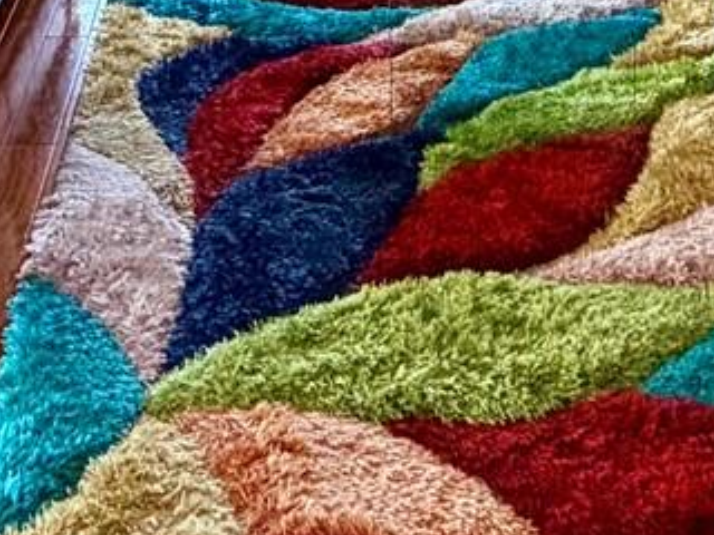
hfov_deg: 27.8
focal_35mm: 70
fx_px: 1444
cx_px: 375
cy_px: -401
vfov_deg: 17.4
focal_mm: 2.22
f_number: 2.2
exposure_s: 1/93
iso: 320
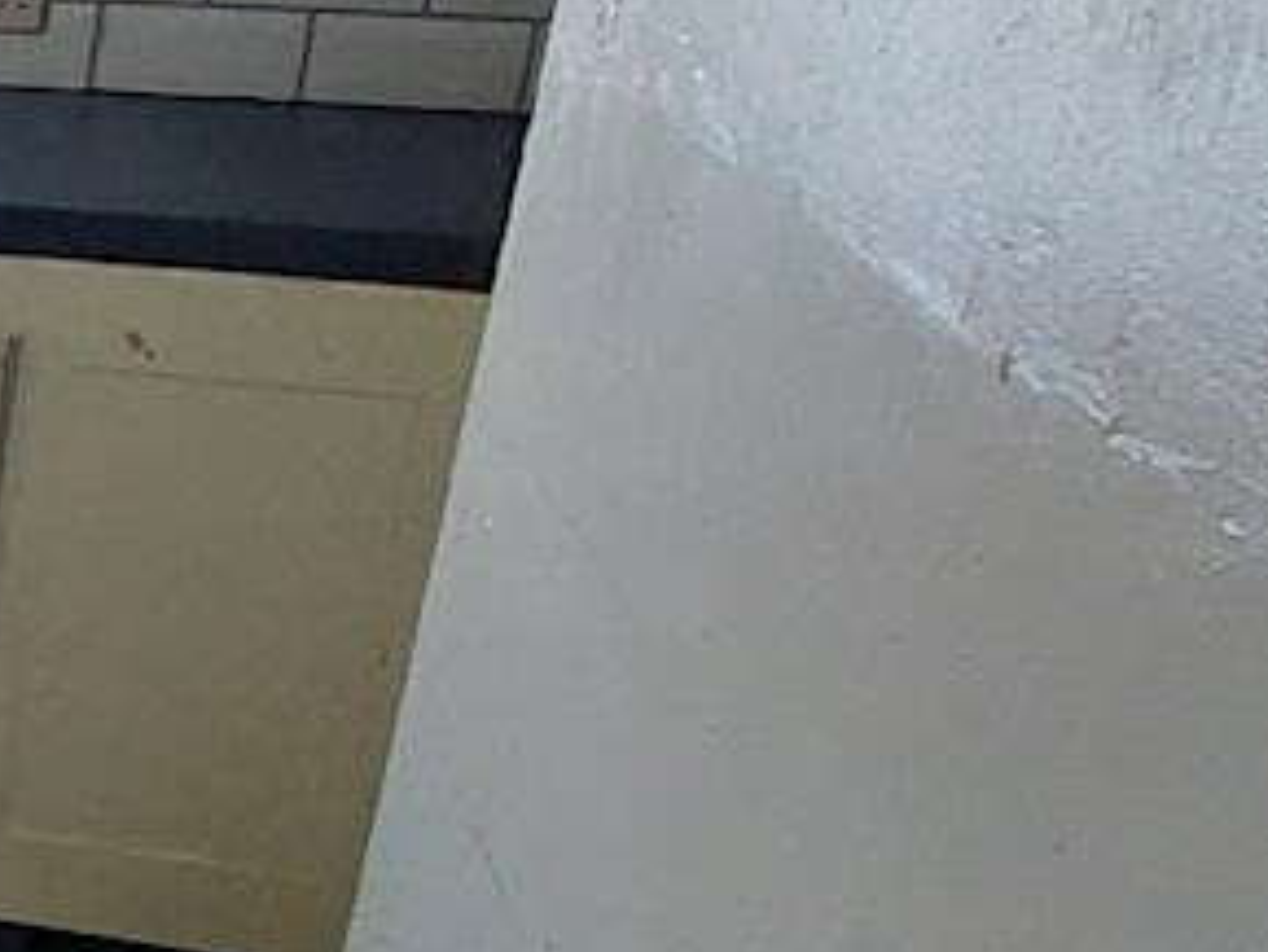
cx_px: -1351
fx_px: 2309
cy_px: 390
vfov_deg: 23.3
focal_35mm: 63
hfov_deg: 18.3
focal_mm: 1.74
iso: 320
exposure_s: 1/50
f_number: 2.2
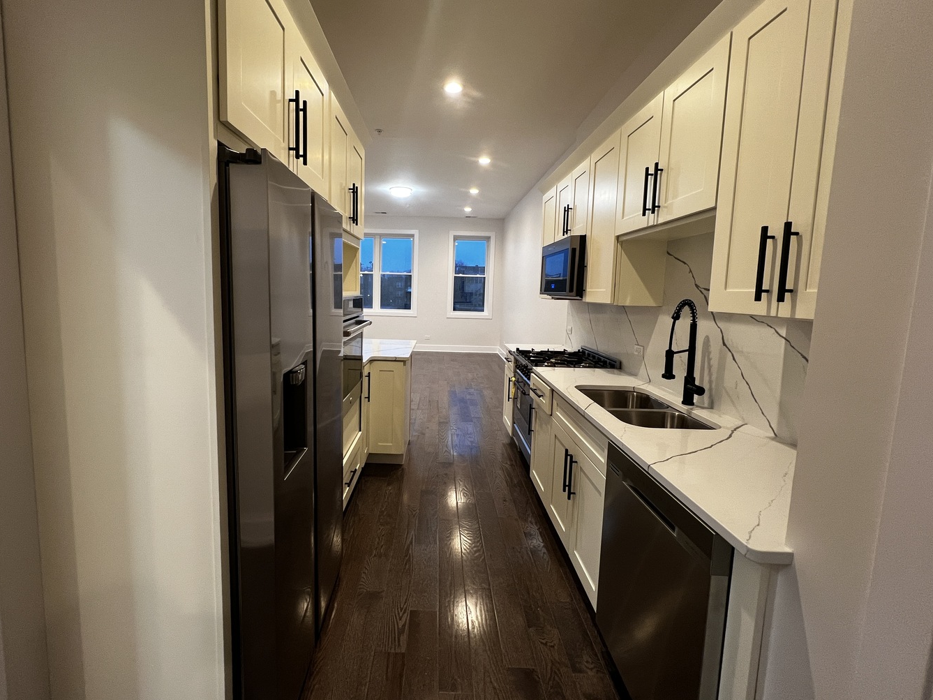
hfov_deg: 101.9
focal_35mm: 14
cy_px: 332
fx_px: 377
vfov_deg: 85.6
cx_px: 431
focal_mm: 1.57
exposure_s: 1/60
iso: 200
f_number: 1.8
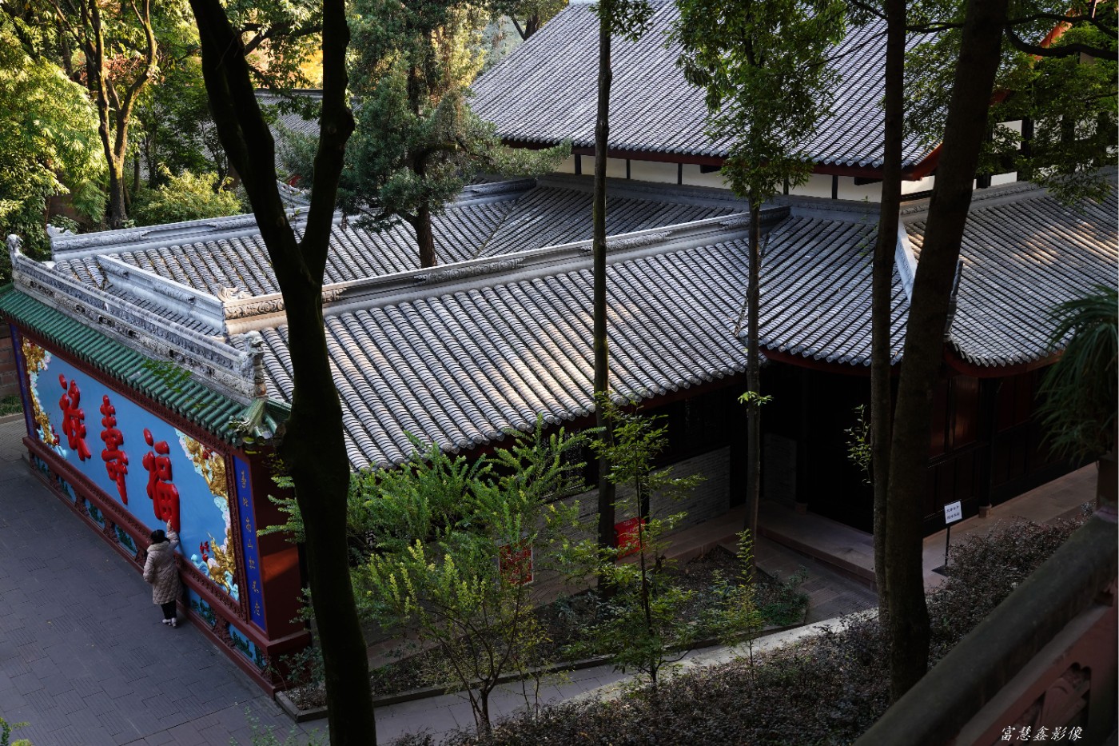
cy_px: 373
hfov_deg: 51.9
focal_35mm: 37
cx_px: 560
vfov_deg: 35.9
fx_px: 1150
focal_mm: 37
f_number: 4
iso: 800
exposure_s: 1/160
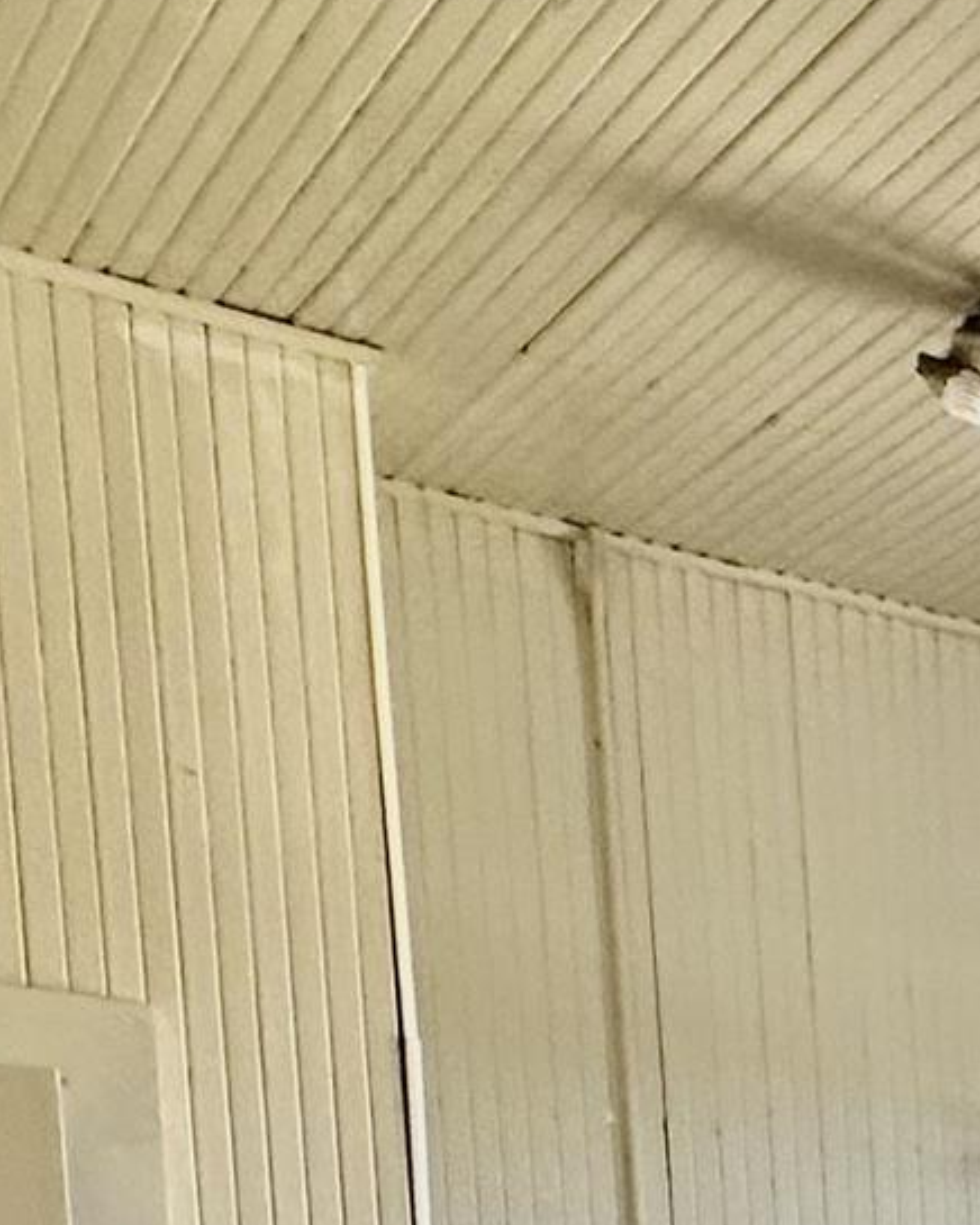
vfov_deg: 20.6
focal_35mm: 77
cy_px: 1908
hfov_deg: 13.2
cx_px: 2526
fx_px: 2792
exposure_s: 1/99
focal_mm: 2.22
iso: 125
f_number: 2.2
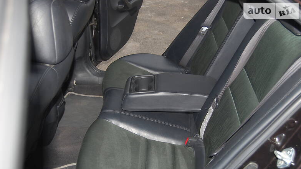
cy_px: 101
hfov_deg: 45.5
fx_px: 359
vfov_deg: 26.5
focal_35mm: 45
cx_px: 151
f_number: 4.2
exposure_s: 1/60
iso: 200
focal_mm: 28
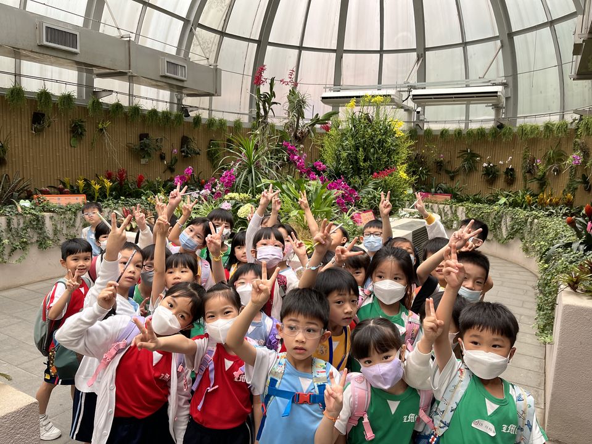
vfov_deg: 53.1
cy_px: 222
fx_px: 445
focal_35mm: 26
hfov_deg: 67.3
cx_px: 296
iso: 125
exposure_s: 1/100
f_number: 1.6
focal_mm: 5.1
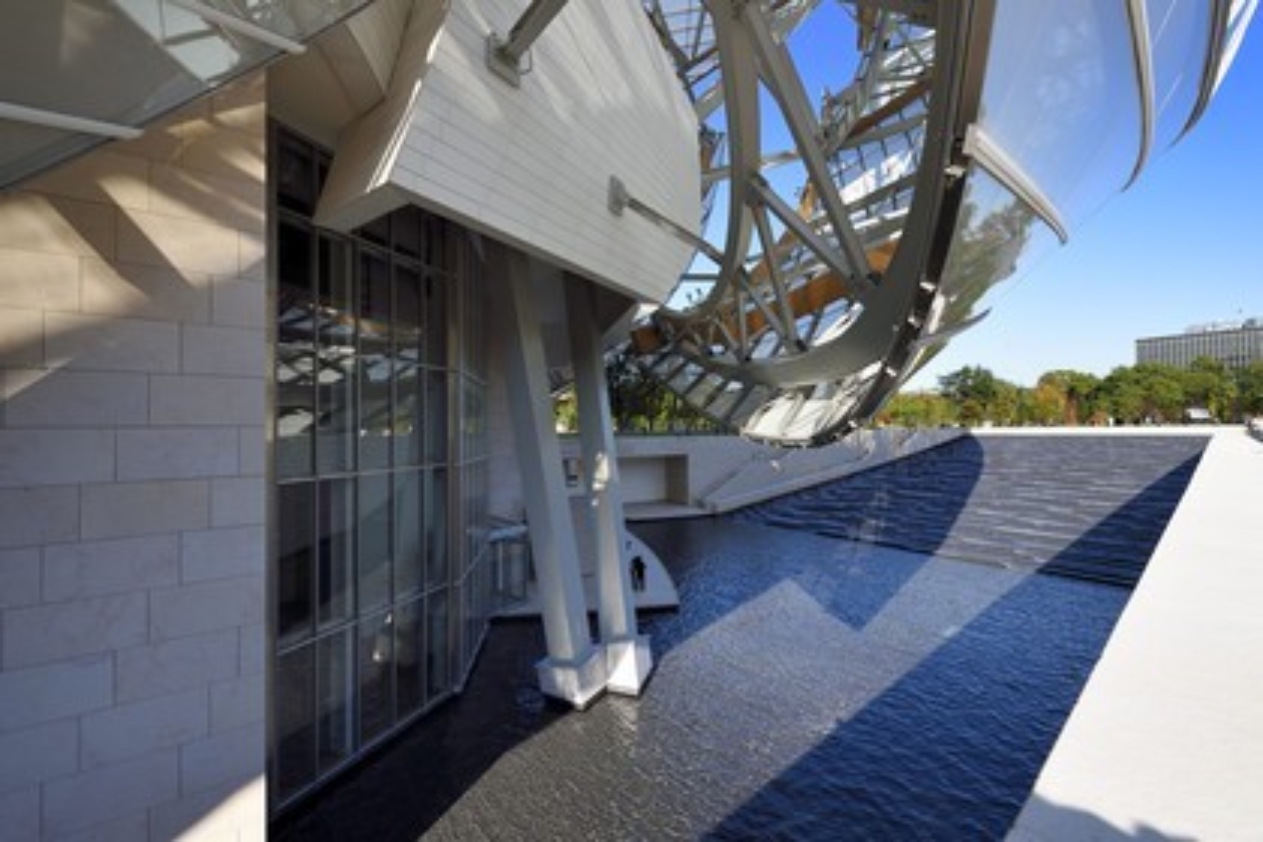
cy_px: 421
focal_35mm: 14
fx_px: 491
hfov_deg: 104.3
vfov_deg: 81.2
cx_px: 632
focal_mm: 14
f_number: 8
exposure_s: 1/250
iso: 200
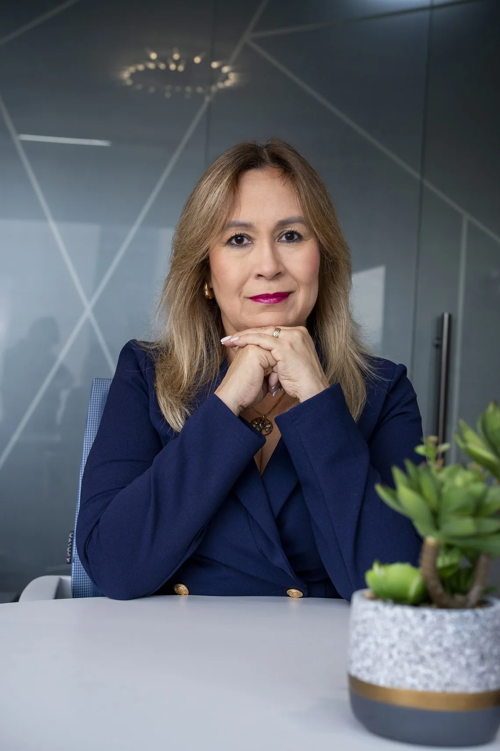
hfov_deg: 25.8
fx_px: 1094
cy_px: 376
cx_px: 250
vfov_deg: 37.9
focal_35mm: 52
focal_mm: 35
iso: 200
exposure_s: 1/125
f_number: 4
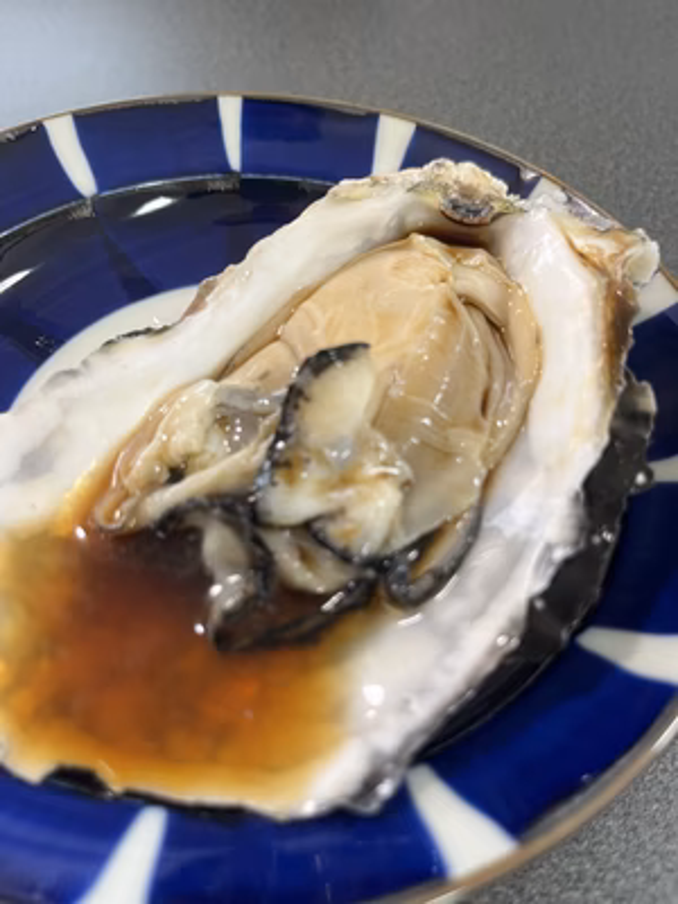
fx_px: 679
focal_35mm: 26
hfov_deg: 53.1
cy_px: 452
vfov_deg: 67.3
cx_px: 339
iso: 125
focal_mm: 5.1
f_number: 1.6
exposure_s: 1/60
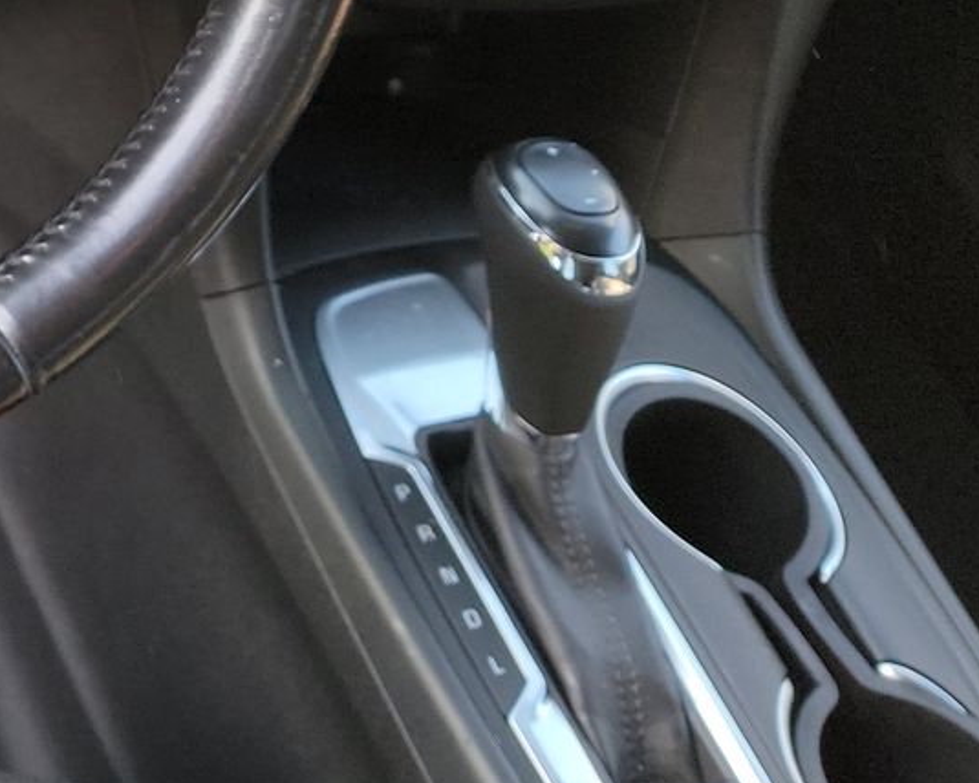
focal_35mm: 70
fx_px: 2028
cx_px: -302
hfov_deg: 23.8
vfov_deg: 20.1
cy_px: -234
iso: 130
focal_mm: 6.7
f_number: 1.8
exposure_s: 1/59
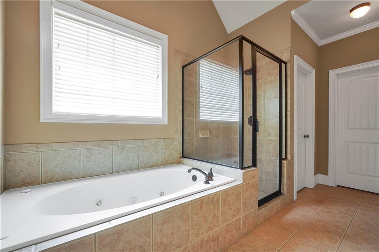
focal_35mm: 15
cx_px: 190
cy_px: 126
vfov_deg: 77.3
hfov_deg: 100.4
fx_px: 158
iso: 250
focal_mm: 10
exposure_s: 1/60
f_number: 4
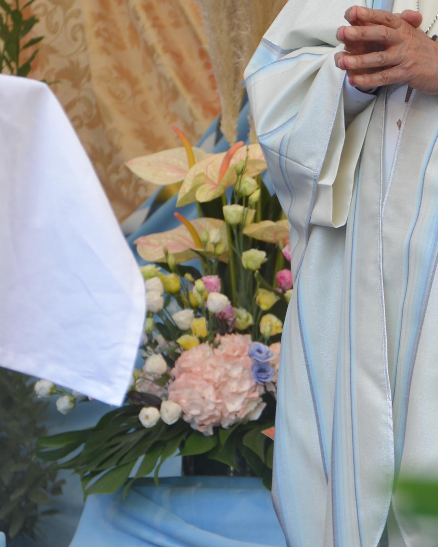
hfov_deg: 6.4
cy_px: 358
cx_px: 431
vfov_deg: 8.0
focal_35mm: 240
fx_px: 3889
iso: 100
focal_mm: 68
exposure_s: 1/60
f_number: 4.5
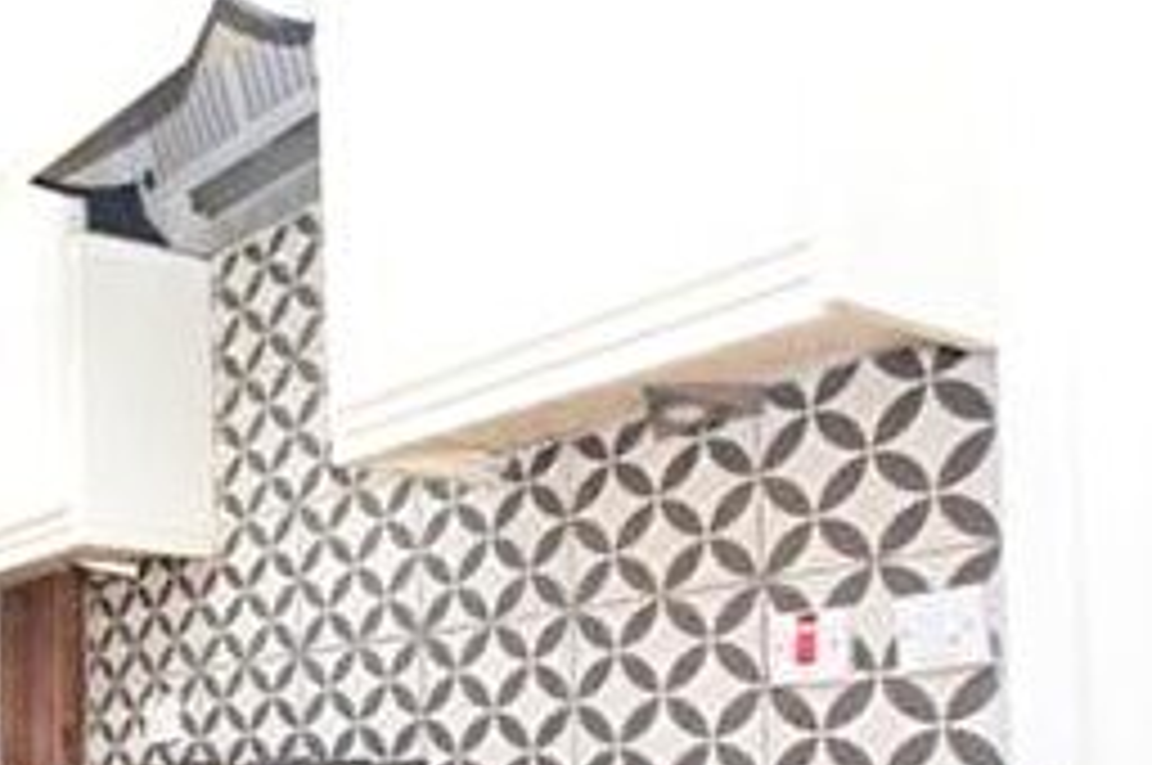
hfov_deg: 38.0
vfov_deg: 29.9
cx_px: -162
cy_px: 801
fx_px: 1310
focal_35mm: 41
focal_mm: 10
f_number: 5
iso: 800
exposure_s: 1/100
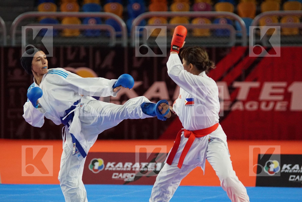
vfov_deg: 6.1
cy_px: 101
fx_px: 1887
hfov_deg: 9.1
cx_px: 151
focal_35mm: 225
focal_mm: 150
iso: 3200
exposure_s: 1/2000
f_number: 2.8
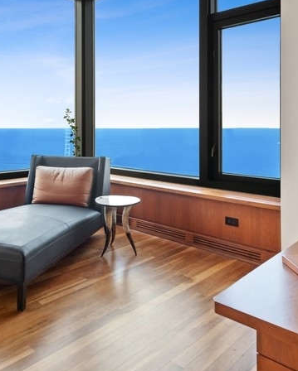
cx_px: 137
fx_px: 352
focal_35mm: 32
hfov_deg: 45.8
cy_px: 140
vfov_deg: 55.0
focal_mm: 17
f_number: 8
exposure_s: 1/2
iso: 100
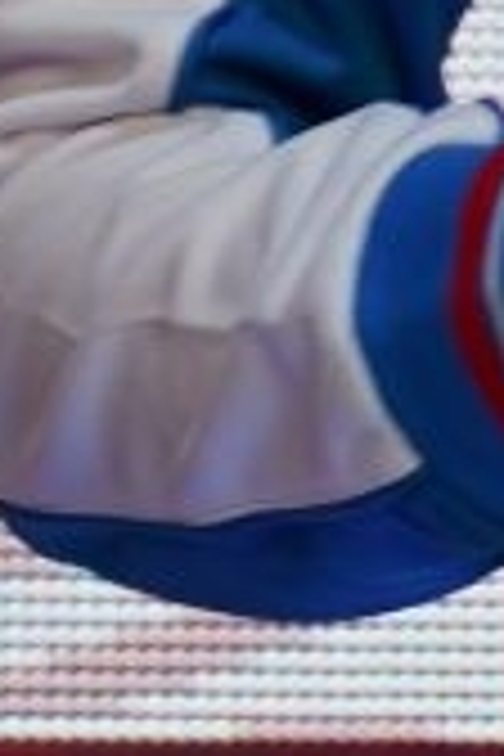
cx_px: 1120
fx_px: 44957
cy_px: -801
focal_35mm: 2141
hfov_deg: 0.6
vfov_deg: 1.0
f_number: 2.8
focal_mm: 200
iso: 160
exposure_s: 1/250
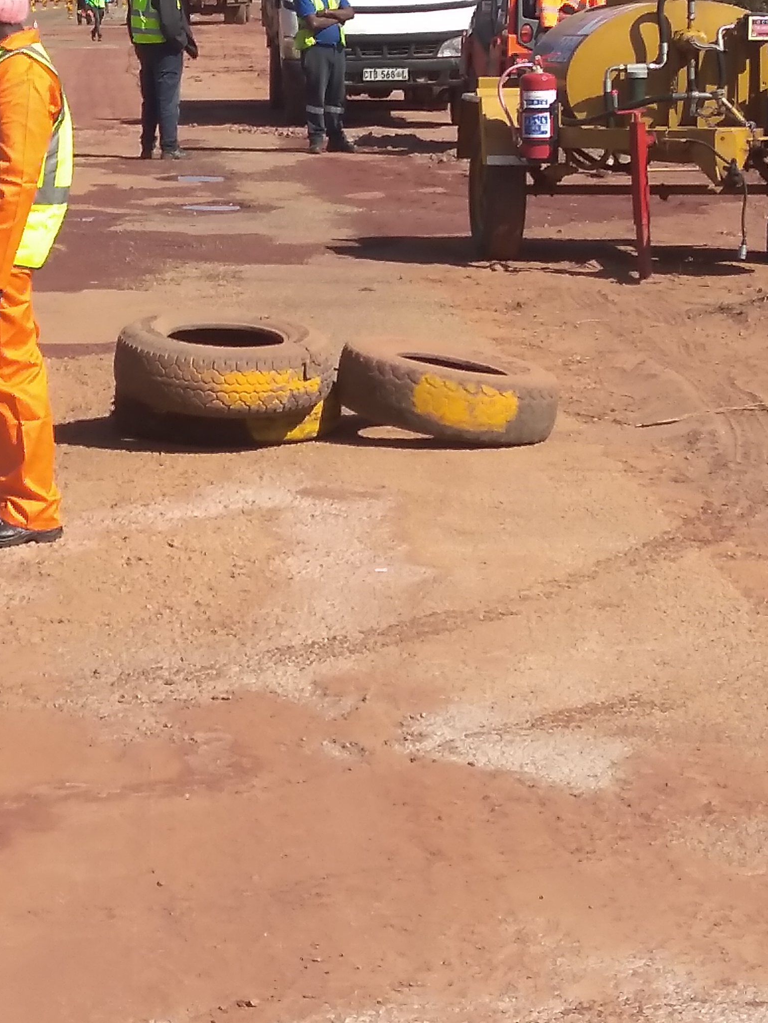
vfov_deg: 35.2
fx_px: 1568
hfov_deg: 26.7
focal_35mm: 53
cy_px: 233
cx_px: 90
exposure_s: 1/1375
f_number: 1.8
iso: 100
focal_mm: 3.6
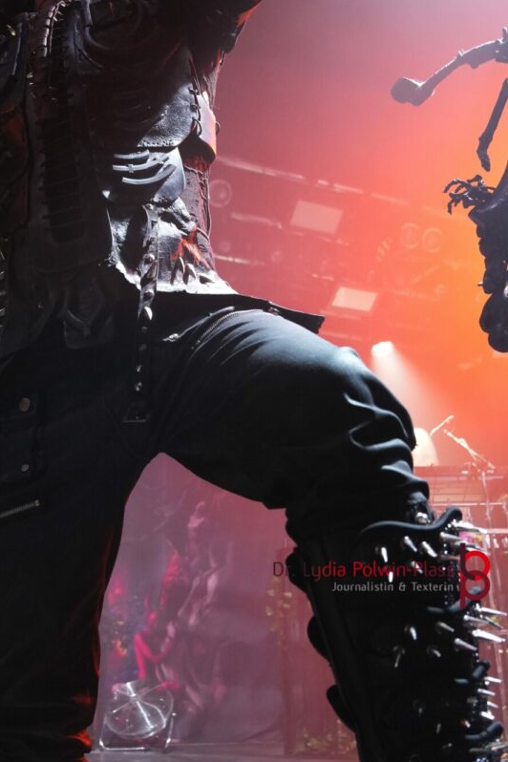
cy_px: 251
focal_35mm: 39
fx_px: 825
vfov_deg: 48.7
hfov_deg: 33.8
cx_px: 151
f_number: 3.5
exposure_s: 1/30
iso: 2500
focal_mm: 18
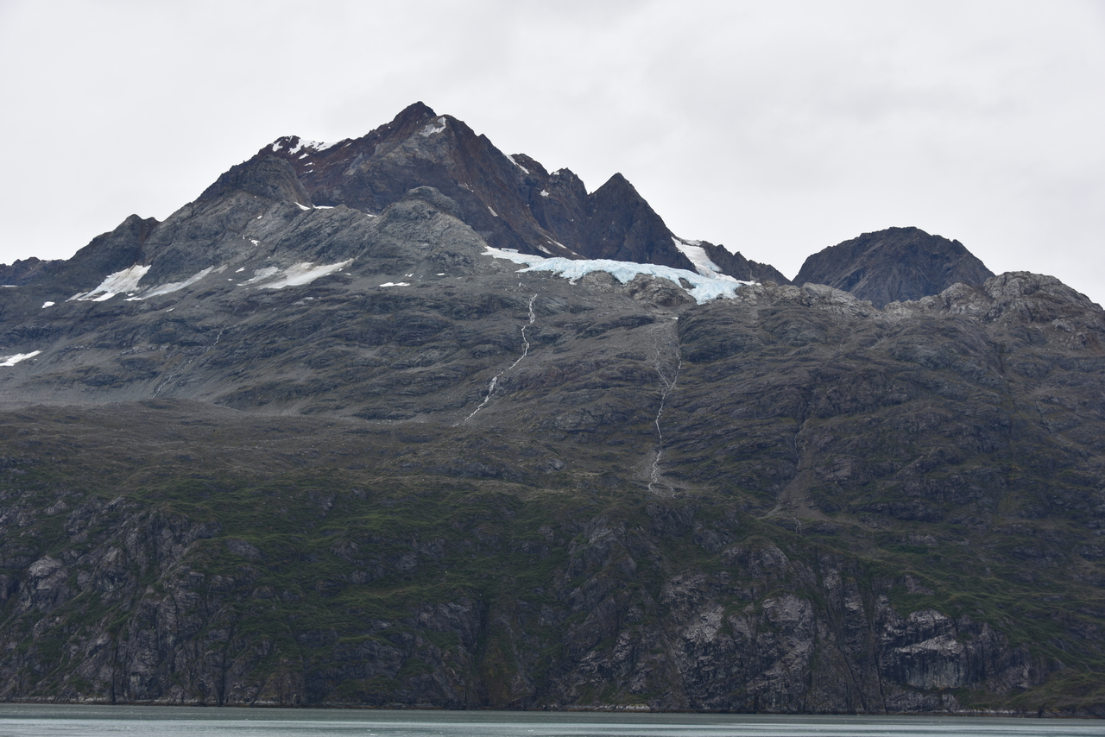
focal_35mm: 55
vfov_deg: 24.6
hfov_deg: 36.2
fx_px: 1688
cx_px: 552
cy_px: 368
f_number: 7.1
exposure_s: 1/200
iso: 100
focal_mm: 55
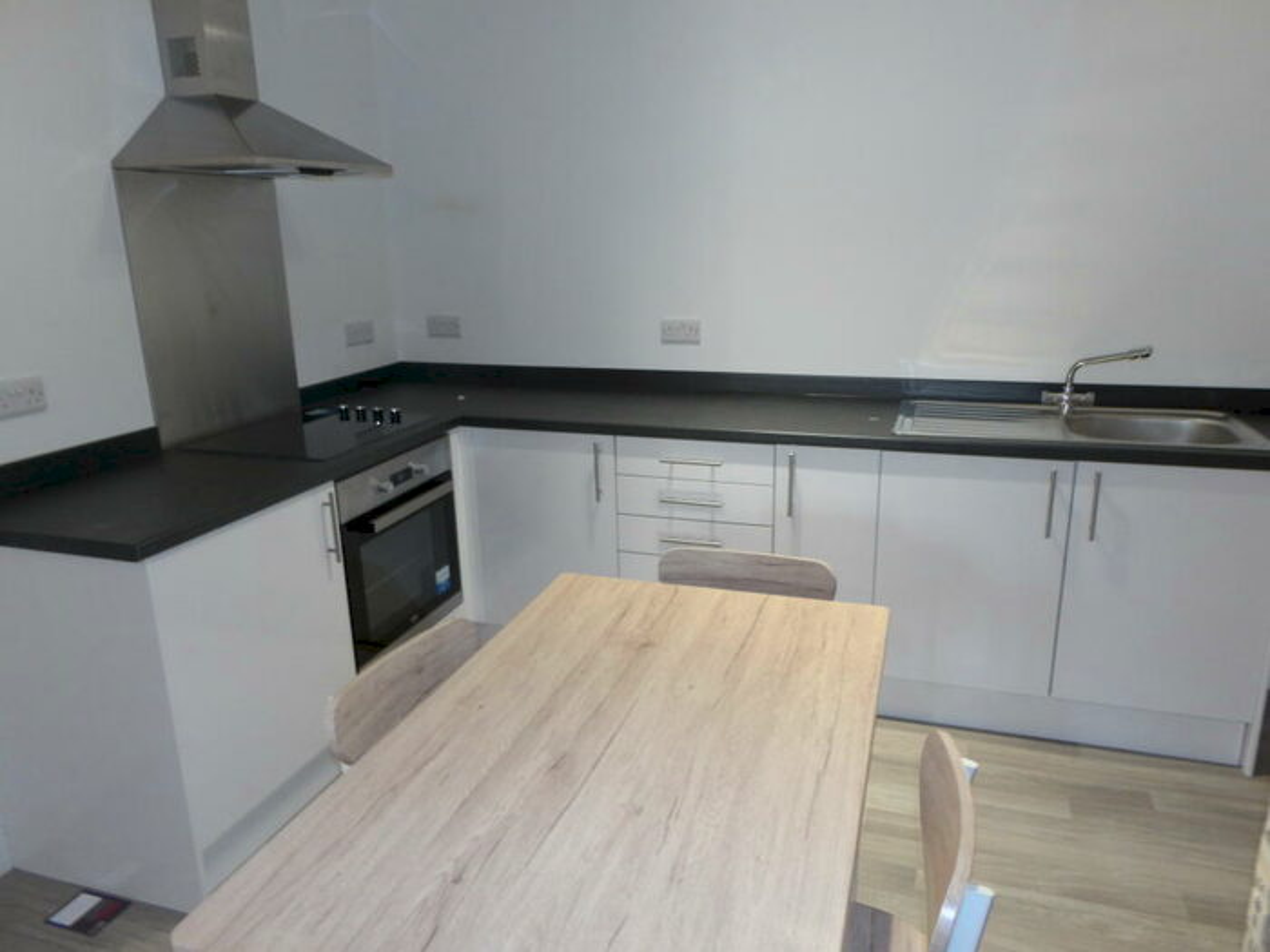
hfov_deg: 71.6
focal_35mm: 24
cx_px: 635
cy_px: 476
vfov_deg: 56.8
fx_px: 881
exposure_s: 1/15
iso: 200
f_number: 4.1
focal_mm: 4.3
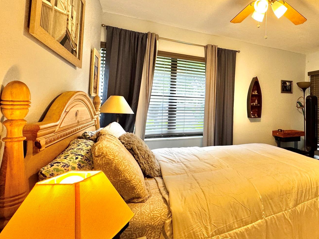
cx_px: 249
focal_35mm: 22
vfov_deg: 60.8
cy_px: 102
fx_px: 203
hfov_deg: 69.9
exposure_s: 1/120
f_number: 2.2
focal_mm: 2.22
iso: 250
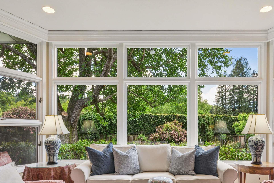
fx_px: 212
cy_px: 131
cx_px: 155
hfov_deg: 65.6
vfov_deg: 45.5
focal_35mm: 28
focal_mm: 17.5
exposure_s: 1/60
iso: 400
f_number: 9
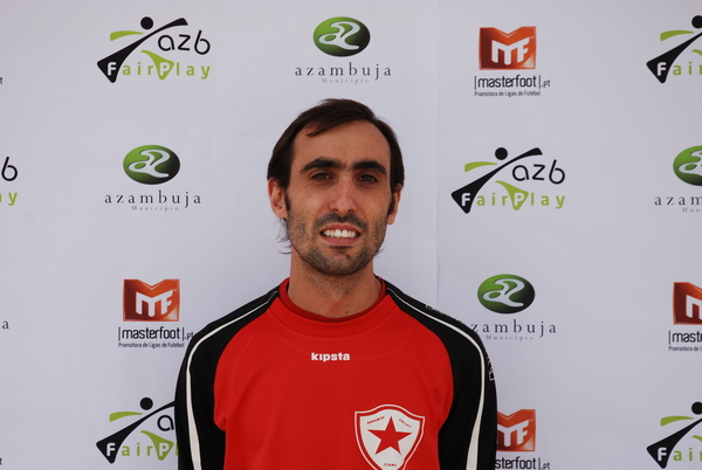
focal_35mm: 75
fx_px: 1465
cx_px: 351
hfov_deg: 27.0
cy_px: 235
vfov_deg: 18.2
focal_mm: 50
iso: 100
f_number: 6.3
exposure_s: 1/160
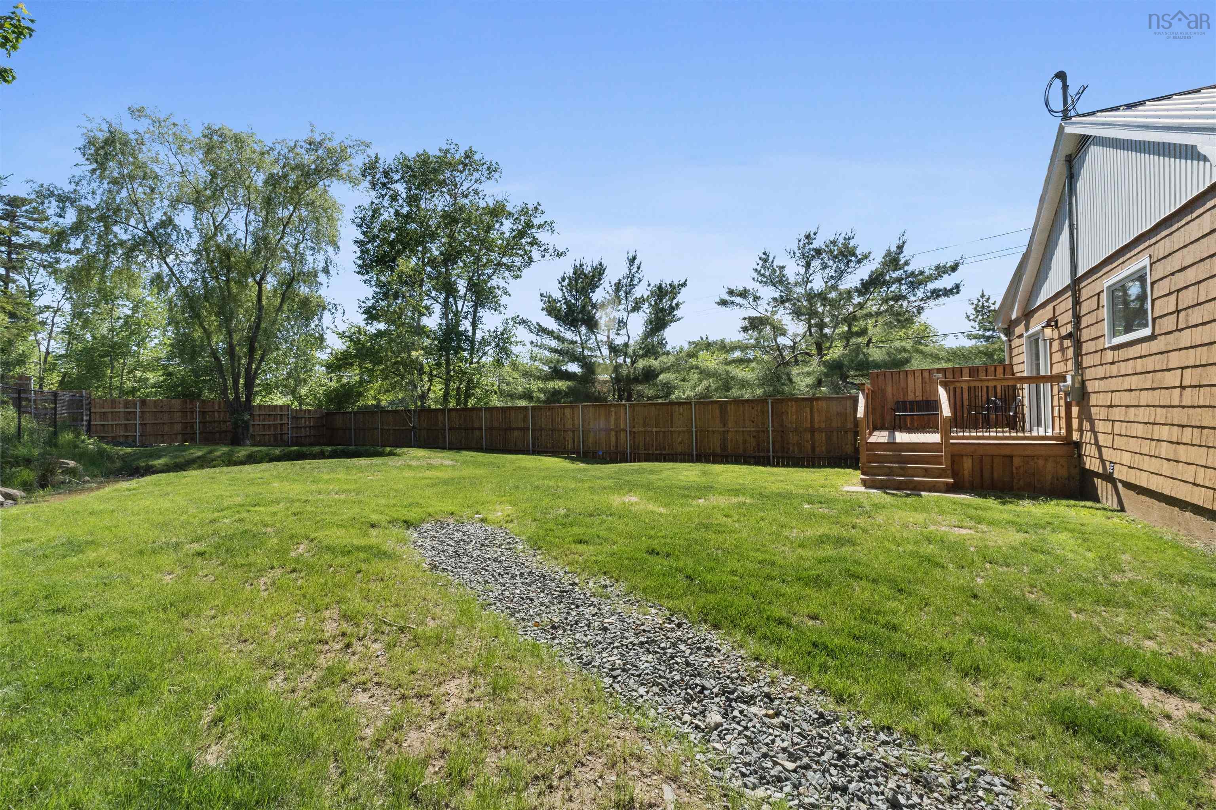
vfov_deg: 77.3
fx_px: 507
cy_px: 405
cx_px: 608
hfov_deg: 100.4
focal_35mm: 15
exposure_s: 1/400
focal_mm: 10
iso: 400
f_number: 11
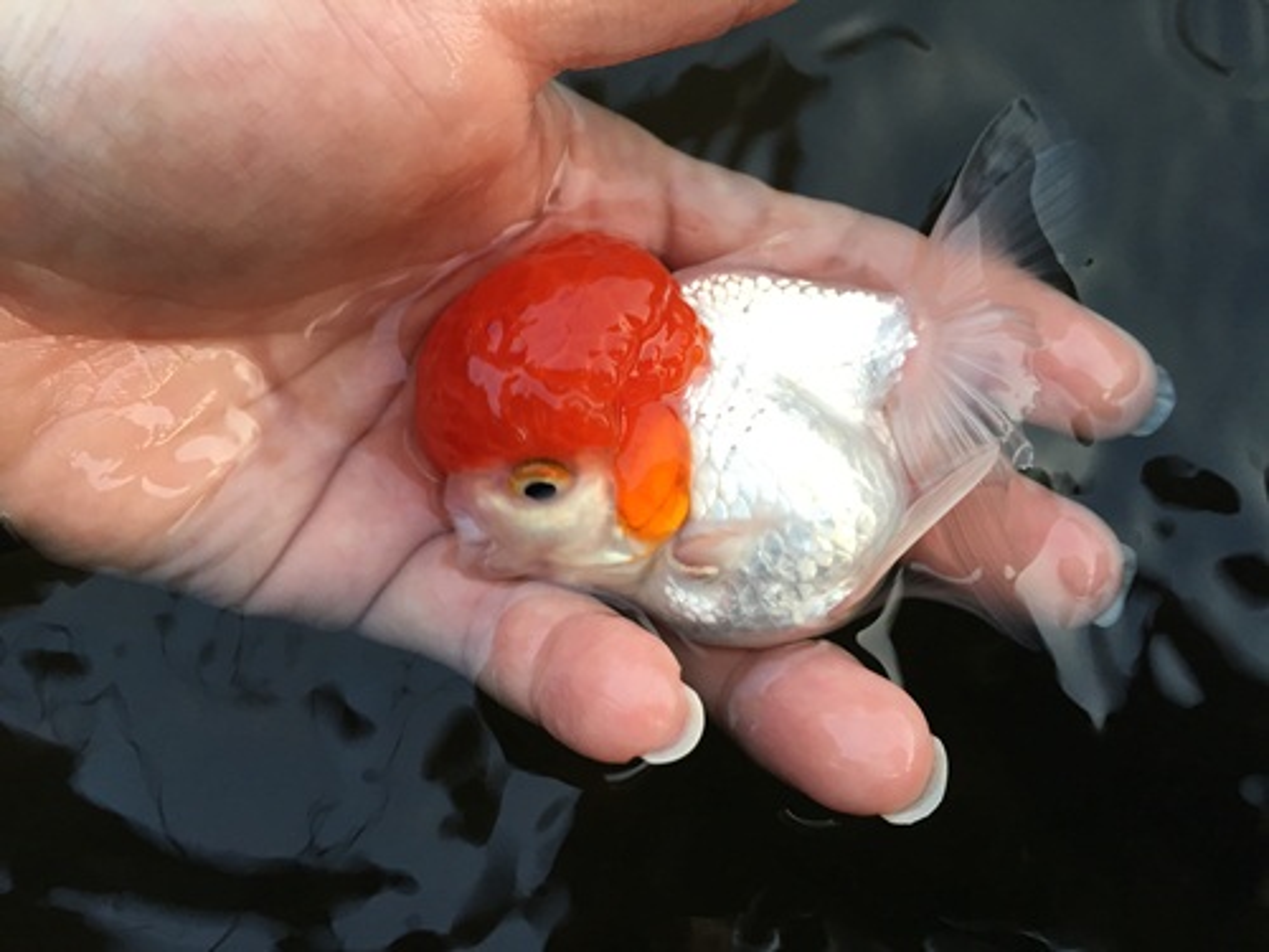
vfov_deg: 48.2
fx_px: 1063
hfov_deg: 61.7
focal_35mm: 29
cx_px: 634
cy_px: 476
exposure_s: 1/30
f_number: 2.2
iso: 32
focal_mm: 4.15
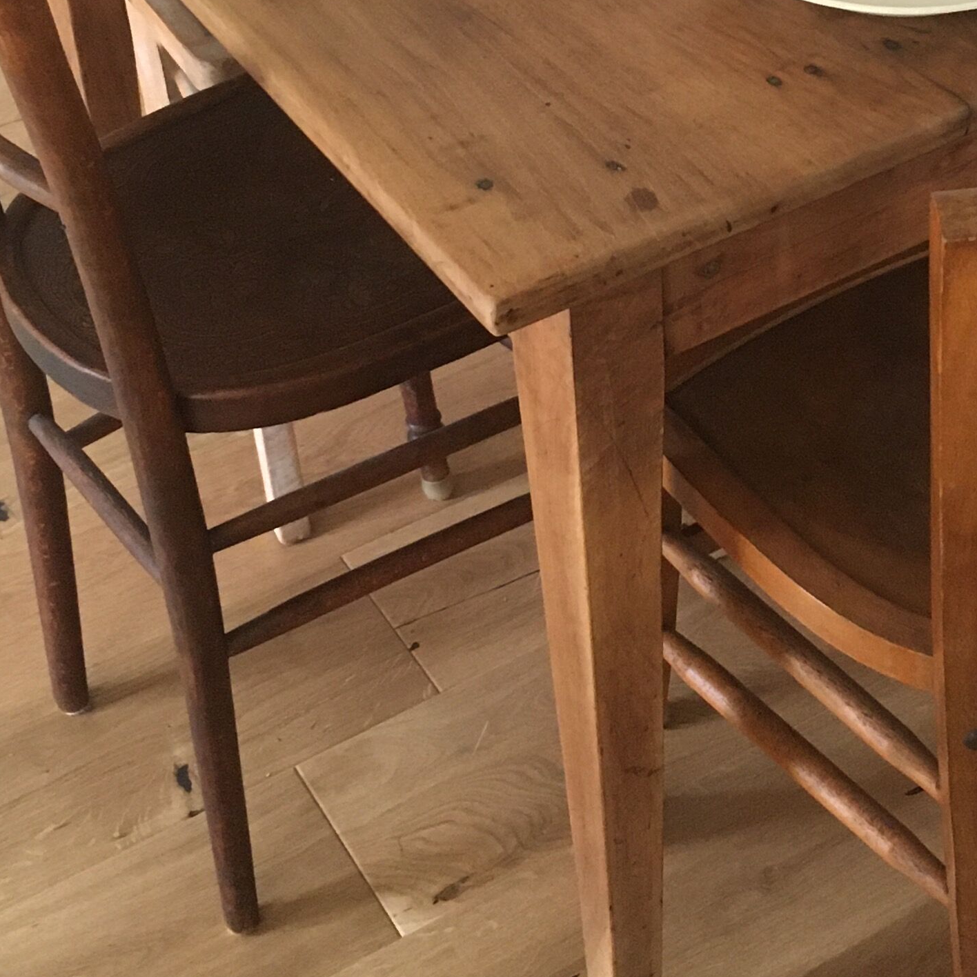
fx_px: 2331
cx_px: 677
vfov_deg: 23.1
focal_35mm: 73
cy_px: 114
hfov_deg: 23.5
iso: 200
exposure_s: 1/25
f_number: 2.2
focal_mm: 4.15
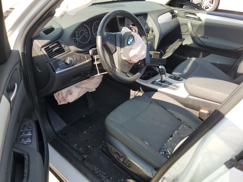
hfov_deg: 67.3
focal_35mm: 26
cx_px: 122
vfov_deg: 53.1
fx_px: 183
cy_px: 91
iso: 50
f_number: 1.5
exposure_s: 1/455
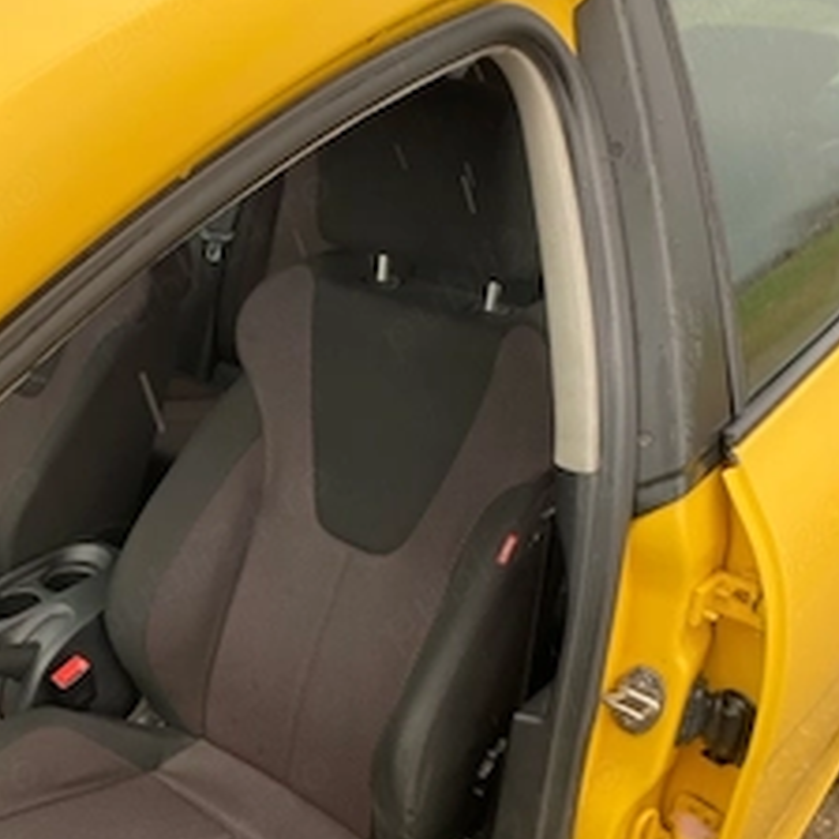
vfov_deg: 40.1
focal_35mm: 41
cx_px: 285
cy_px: 599
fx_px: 1124
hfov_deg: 40.5
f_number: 1.8
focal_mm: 4.25
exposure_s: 1/121
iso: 50
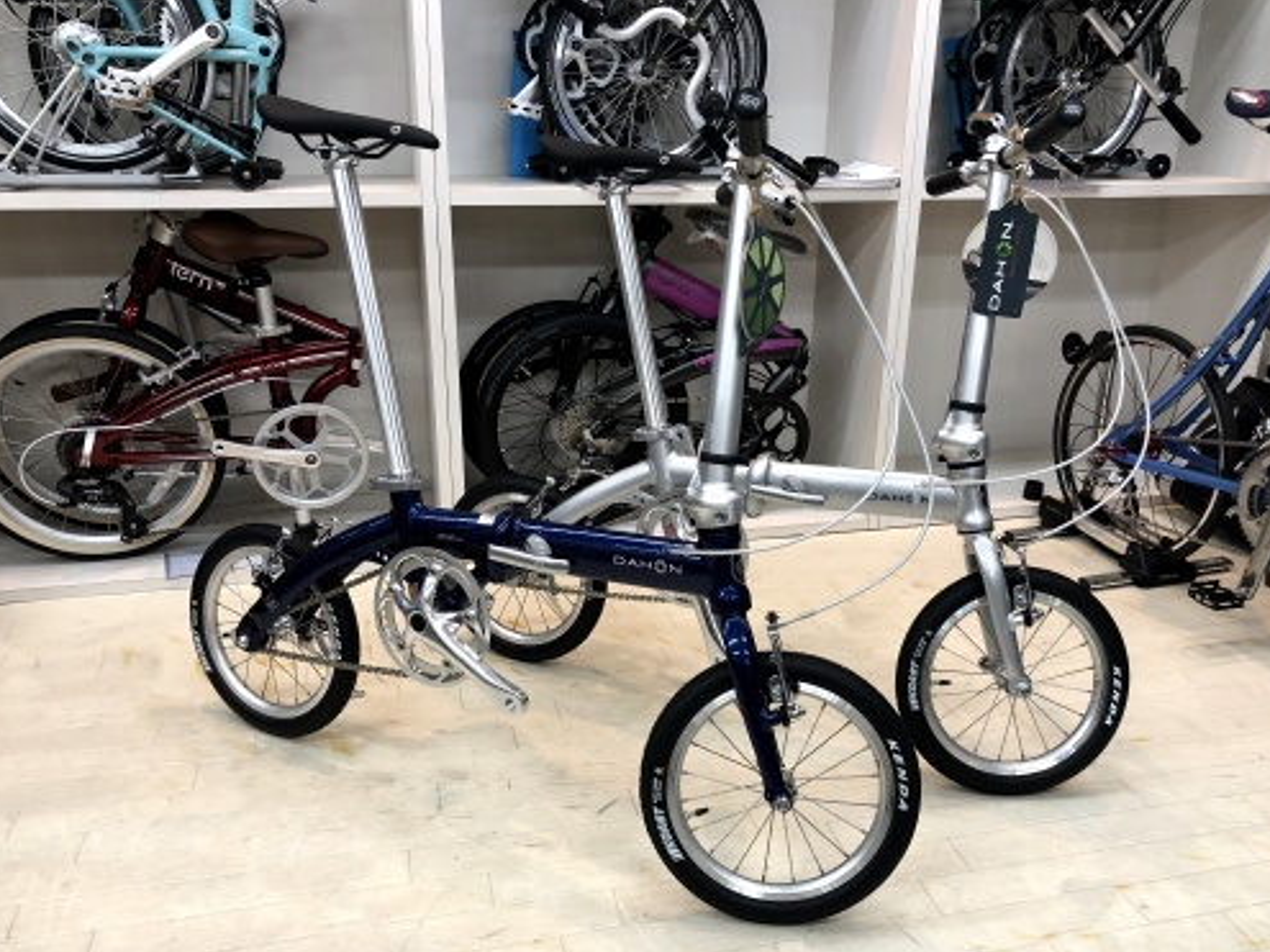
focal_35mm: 29
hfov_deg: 61.7
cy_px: 482
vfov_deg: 48.2
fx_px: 1064
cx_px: 638
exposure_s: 1/33
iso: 32
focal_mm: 4
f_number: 1.8
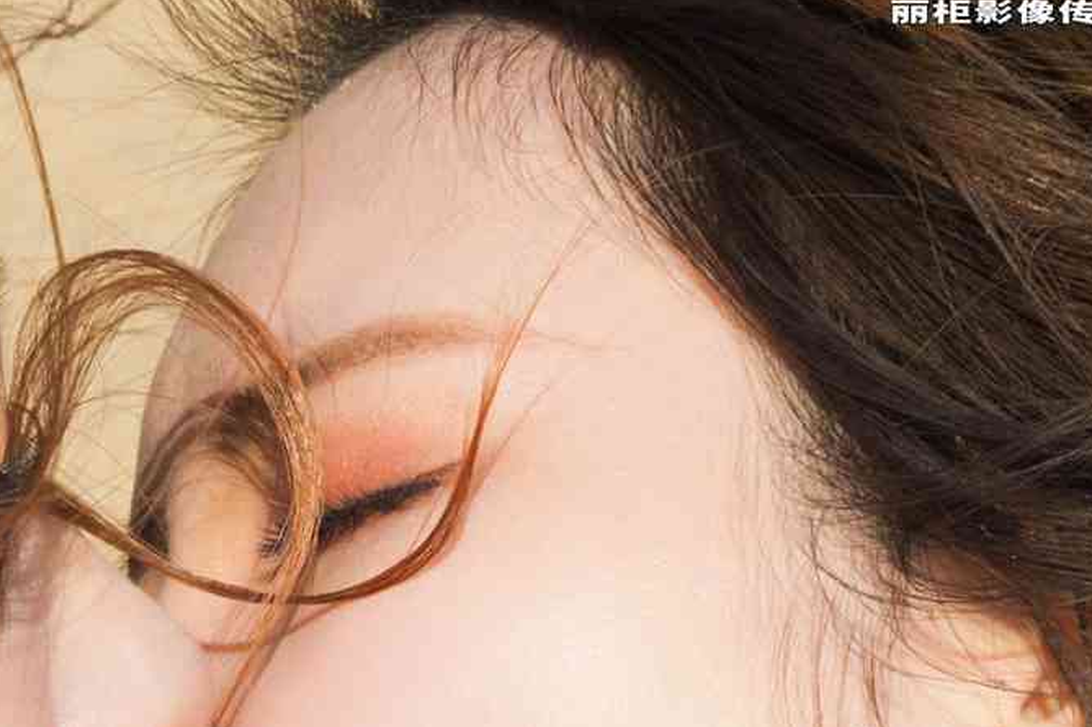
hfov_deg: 13.5
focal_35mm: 151
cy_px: 763
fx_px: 4579
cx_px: 203
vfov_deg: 9.0
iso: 125
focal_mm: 56
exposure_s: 1/125
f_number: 16
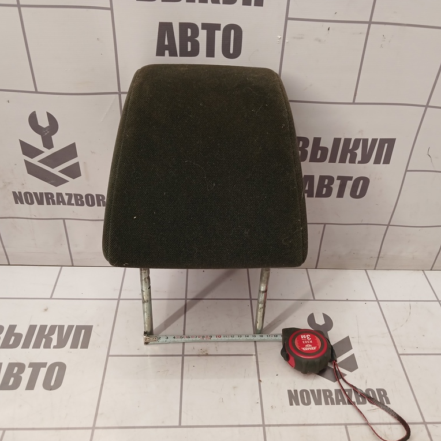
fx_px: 461
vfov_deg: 51.1
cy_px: 220
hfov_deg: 51.1
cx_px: 233
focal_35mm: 32
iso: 200
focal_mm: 4
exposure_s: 1/50
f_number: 1.8
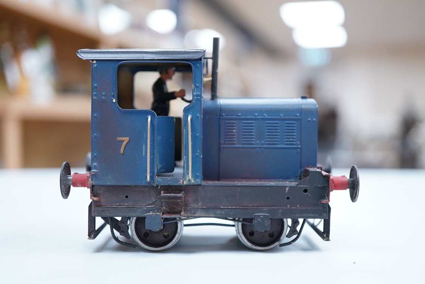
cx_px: 212
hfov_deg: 43.6
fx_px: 531
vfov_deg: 29.9
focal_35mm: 45
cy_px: 142
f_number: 3.5
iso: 2000
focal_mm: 30
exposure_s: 1/200
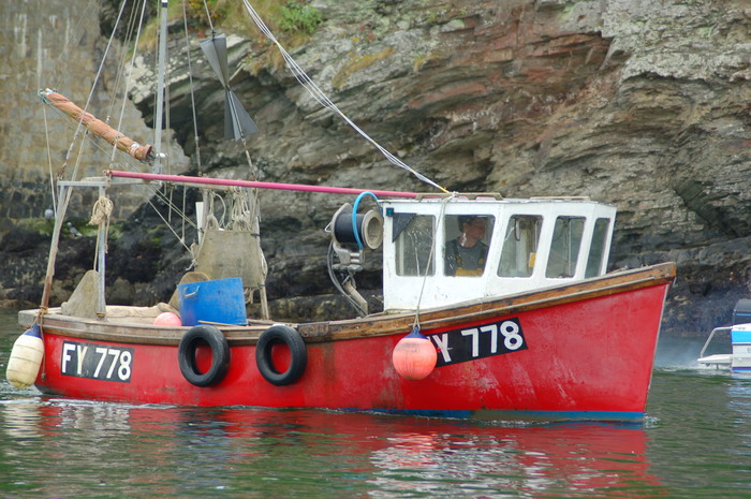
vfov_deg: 4.8
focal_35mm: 285
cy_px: 250
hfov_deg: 7.2
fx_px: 5938
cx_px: 376
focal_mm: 190
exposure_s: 1/250
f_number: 5.6
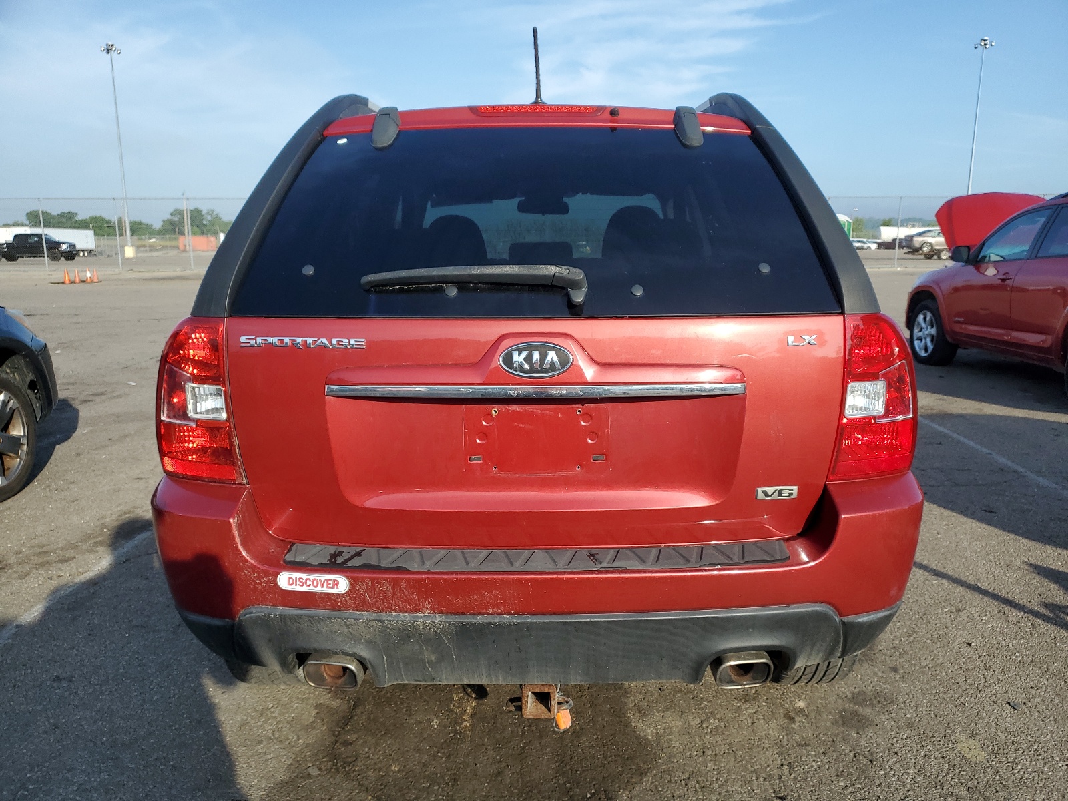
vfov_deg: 53.1
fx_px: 802
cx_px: 534
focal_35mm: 26
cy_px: 400
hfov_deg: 67.3
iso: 50
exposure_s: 1/2000
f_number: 1.5
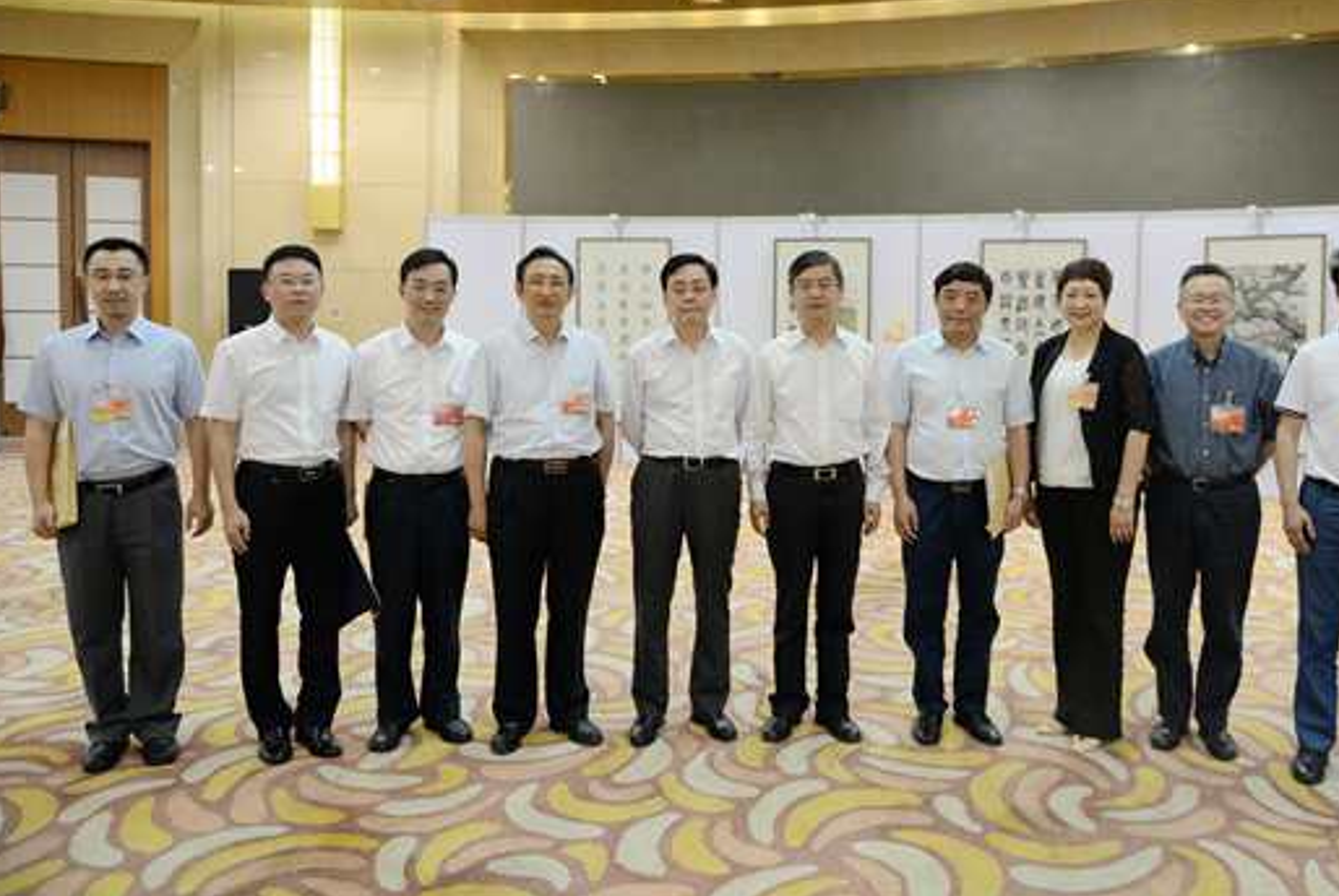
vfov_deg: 46.4
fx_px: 1043
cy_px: 382
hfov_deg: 65.1
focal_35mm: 28
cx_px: 766
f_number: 2.8
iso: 100
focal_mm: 24
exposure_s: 1/25
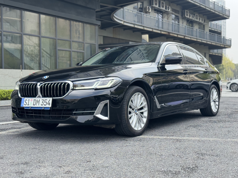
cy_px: 89
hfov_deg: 39.7
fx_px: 330
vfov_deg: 30.3
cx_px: 119
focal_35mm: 48
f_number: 1.78
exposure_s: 1/1312
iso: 64
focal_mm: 6.76
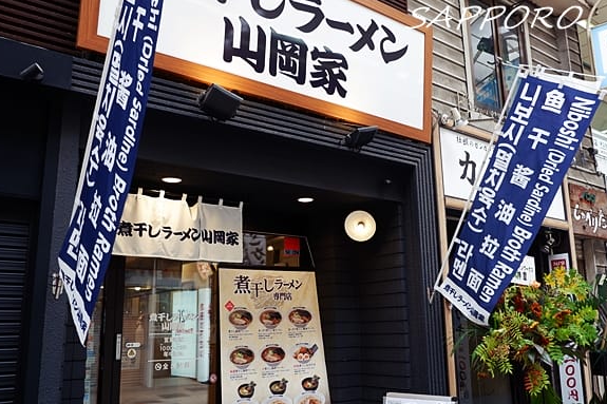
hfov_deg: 58.7
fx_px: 539
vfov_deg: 41.1
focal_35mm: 32
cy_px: 213
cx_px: 308
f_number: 3.5
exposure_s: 1/90
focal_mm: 15
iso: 200
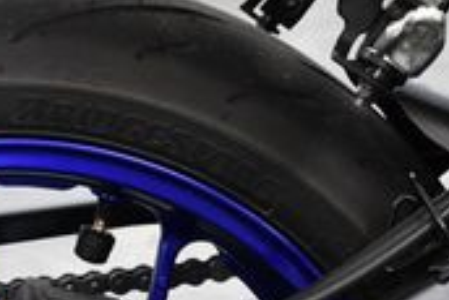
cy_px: 470
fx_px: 1947
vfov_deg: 8.6
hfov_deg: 13.0
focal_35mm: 156
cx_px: 8
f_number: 3.8
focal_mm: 21
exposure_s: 1/125
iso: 1600
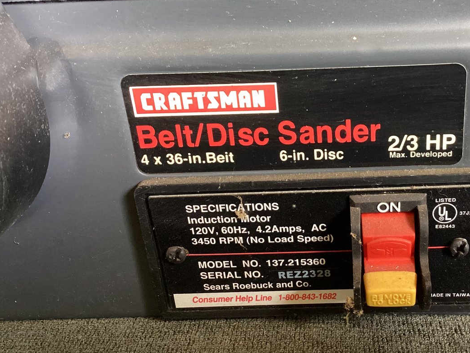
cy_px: 168
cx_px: 337
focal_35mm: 45
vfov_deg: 32.2
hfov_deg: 41.2
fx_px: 611
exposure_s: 1/50
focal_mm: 3.3
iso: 320
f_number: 2.4
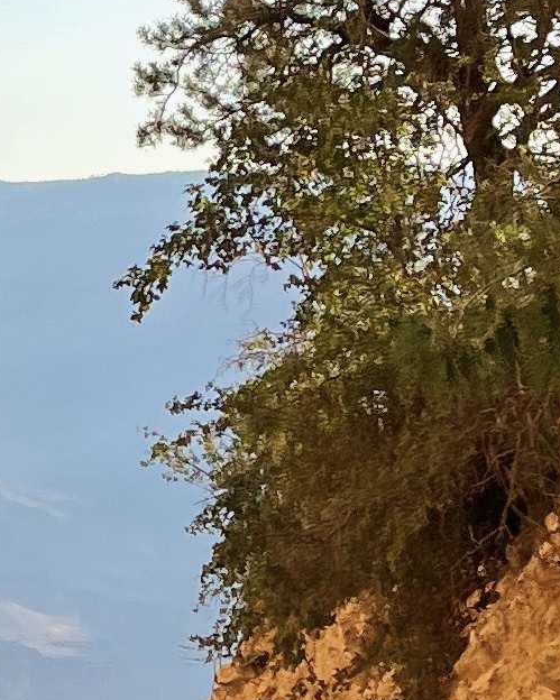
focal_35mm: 164
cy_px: 381
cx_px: -466
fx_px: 3398
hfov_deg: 9.0
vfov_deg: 11.8
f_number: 1.6
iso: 50
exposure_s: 1/2101
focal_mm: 5.1
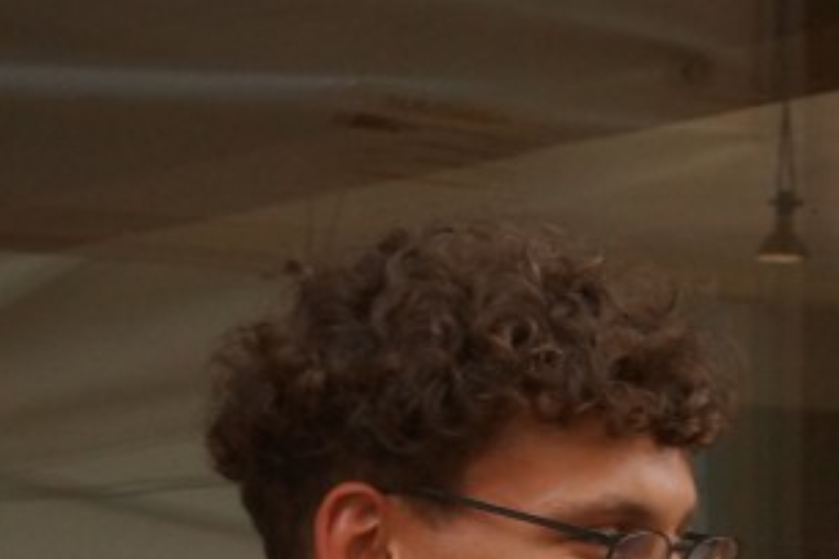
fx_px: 7550
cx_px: 562
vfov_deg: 4.2
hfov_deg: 6.4
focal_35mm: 324
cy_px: 918
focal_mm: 55
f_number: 5.6
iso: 640
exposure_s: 1/160
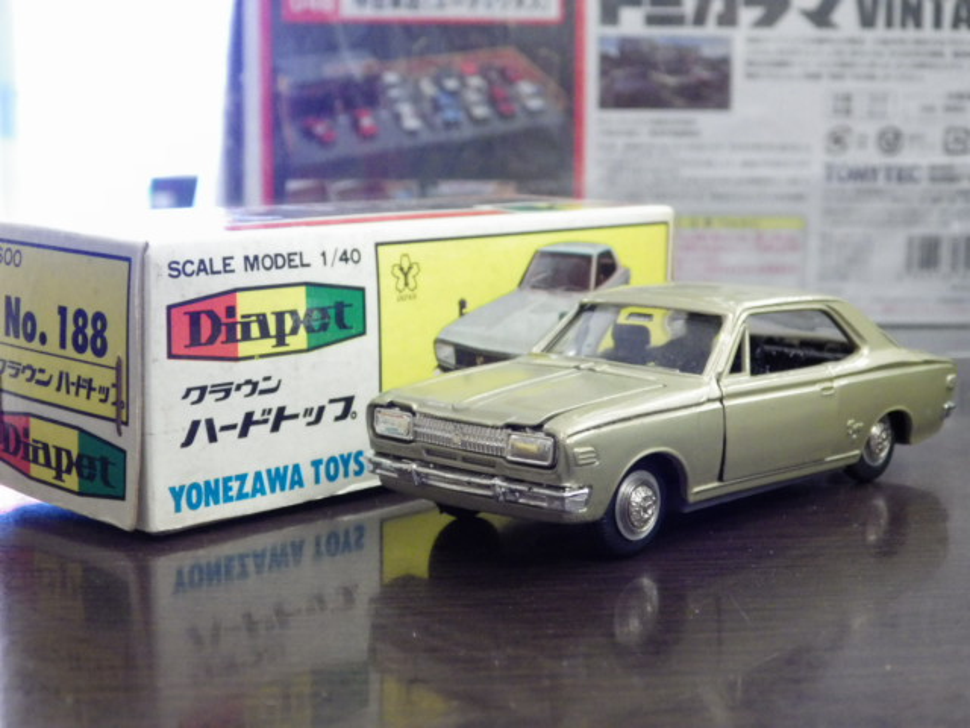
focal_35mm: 59
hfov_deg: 32.7
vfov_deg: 24.8
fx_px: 1653
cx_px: 485
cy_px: 364
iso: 800
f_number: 4
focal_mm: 10.7
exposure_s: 1/30
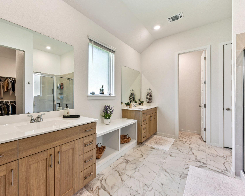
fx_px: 116
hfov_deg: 92.0
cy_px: 97
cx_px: 99
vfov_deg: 80.4
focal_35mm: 16
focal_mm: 14
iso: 220
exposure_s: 1/15
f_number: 8
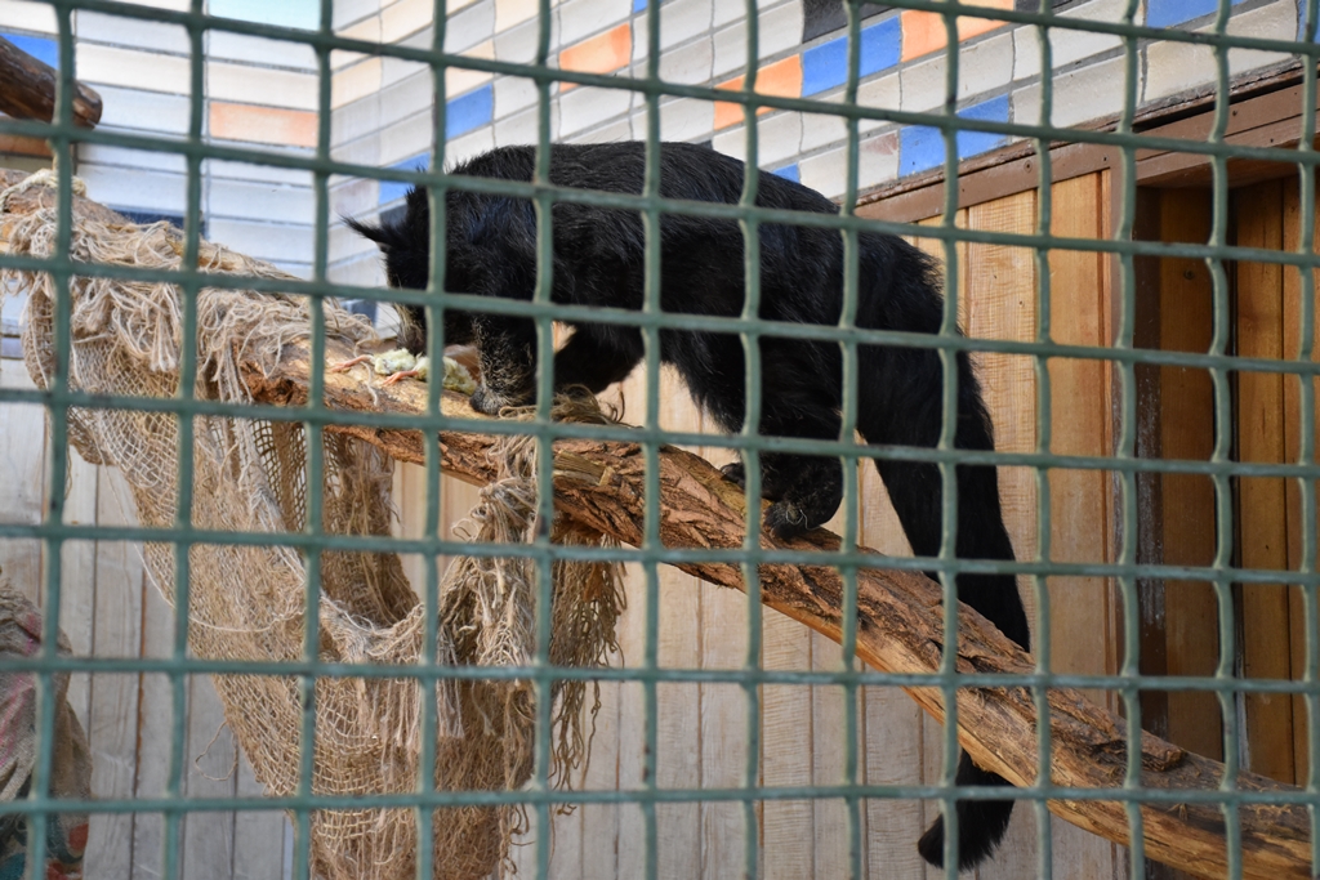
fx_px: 2750
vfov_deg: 18.2
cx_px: 660
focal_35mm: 75
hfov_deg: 27.0
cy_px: 440
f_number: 4.8
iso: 1100
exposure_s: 1/60
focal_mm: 50
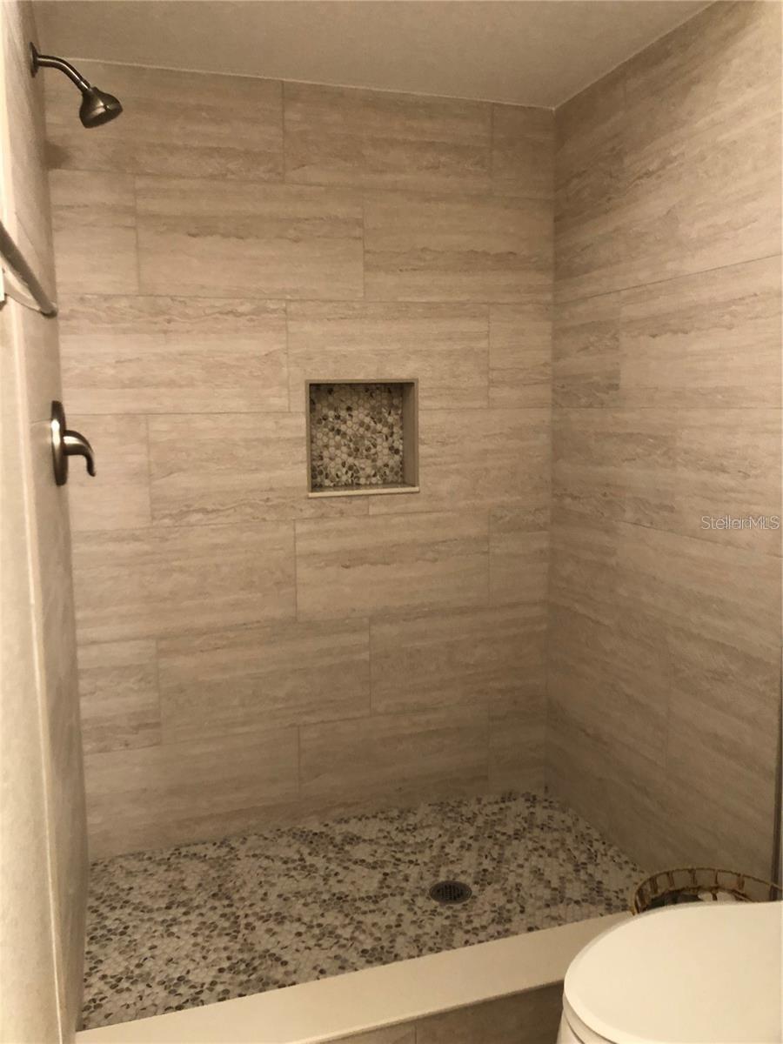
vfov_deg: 63.4
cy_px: 522
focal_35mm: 28
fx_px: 844
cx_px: 392
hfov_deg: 49.7
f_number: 1.8
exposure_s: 1/15
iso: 64
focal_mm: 4
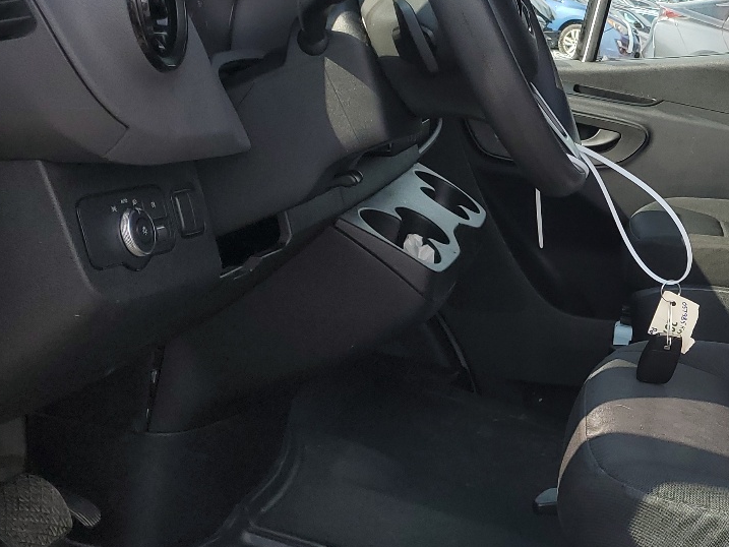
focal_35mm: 58
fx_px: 1222
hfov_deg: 30.6
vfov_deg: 25.1
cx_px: 749
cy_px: 373
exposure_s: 1/1250
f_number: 1.5
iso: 50
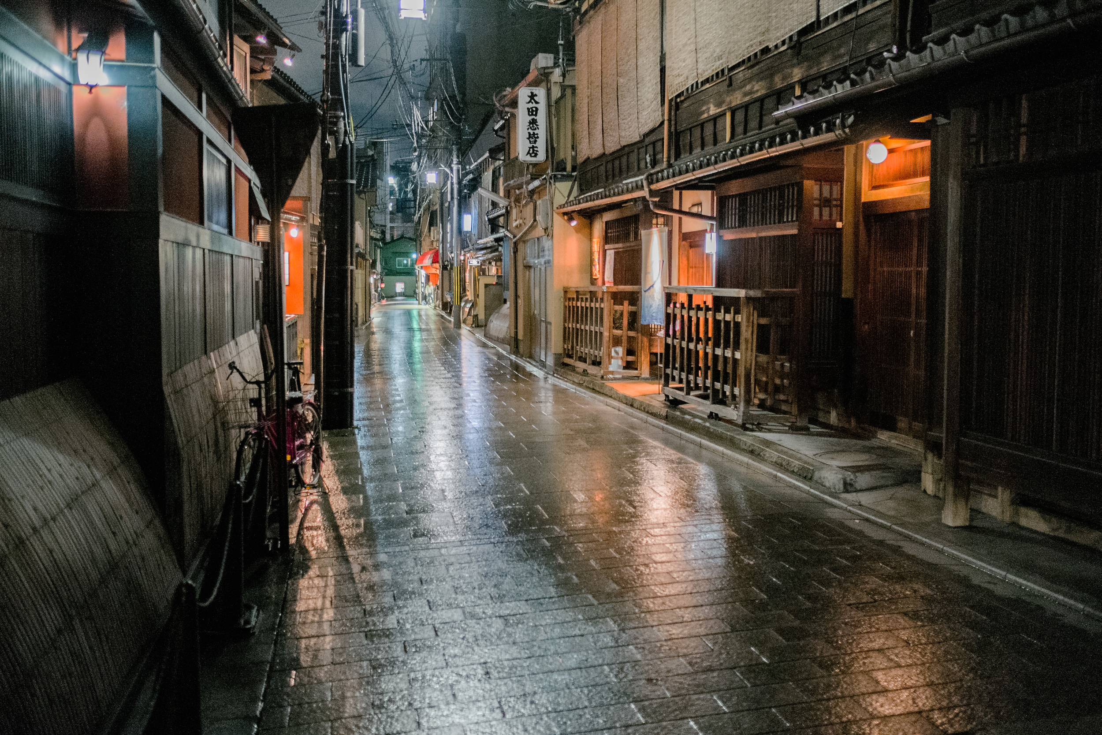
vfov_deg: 37.9
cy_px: 368
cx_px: 551
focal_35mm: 35
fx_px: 1071
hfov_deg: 54.4
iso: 6400
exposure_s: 1/80
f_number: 1.4
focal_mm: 23
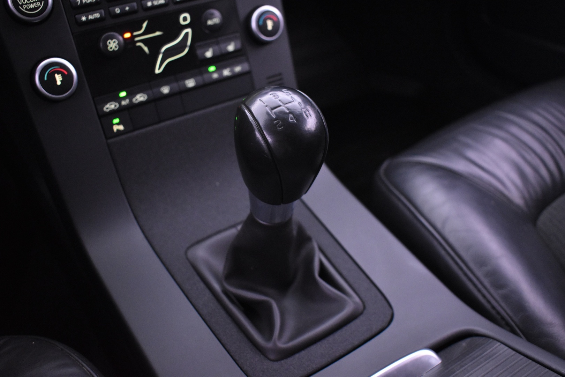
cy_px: 188
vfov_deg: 38.4
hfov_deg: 55.1
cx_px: 282
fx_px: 541
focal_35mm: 34
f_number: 3.8
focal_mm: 23
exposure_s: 1/20
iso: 3200
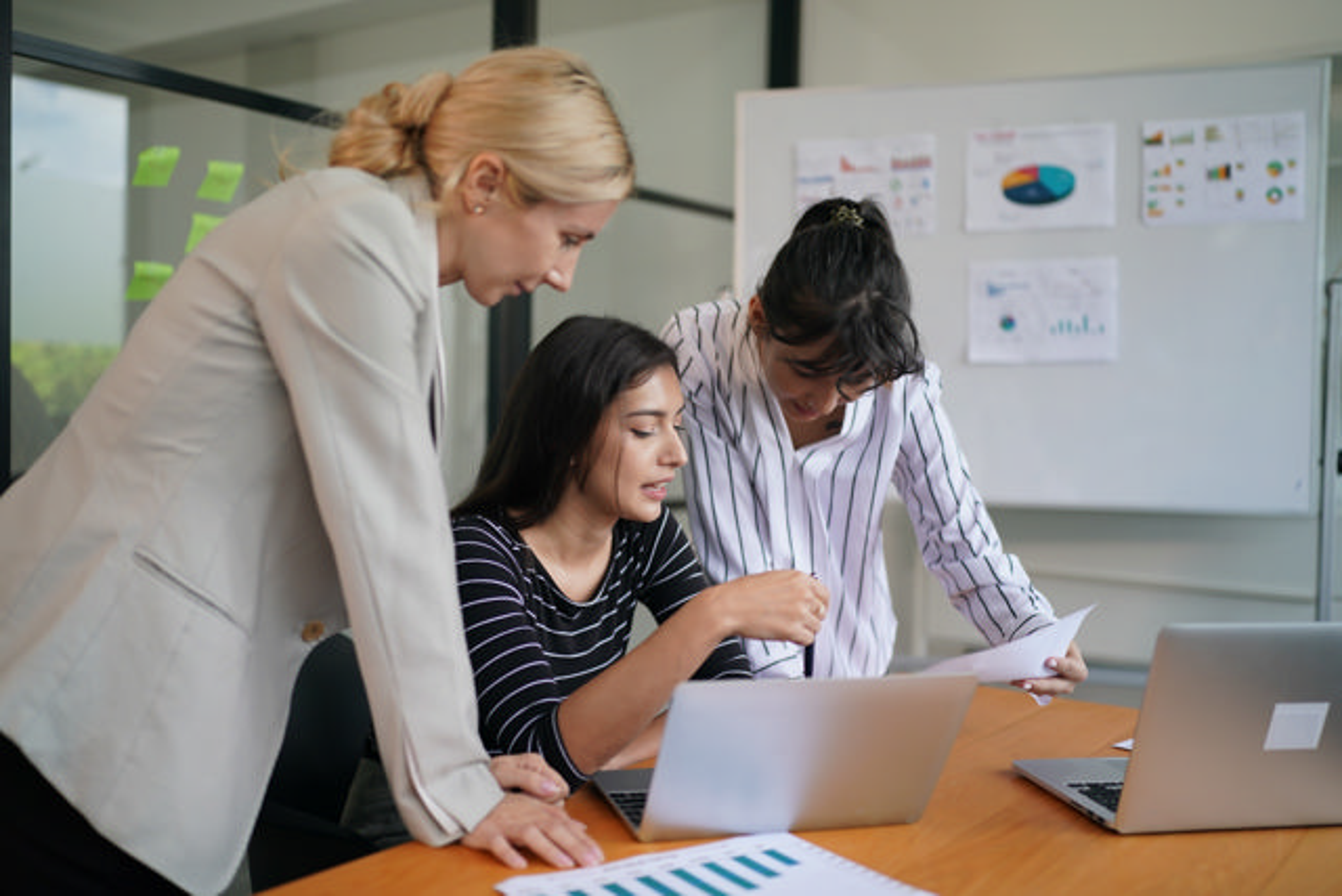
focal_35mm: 35
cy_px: 448
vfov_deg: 37.9
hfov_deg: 54.4
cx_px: 671
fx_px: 1305
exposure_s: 1/200
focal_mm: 35
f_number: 1.4
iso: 200
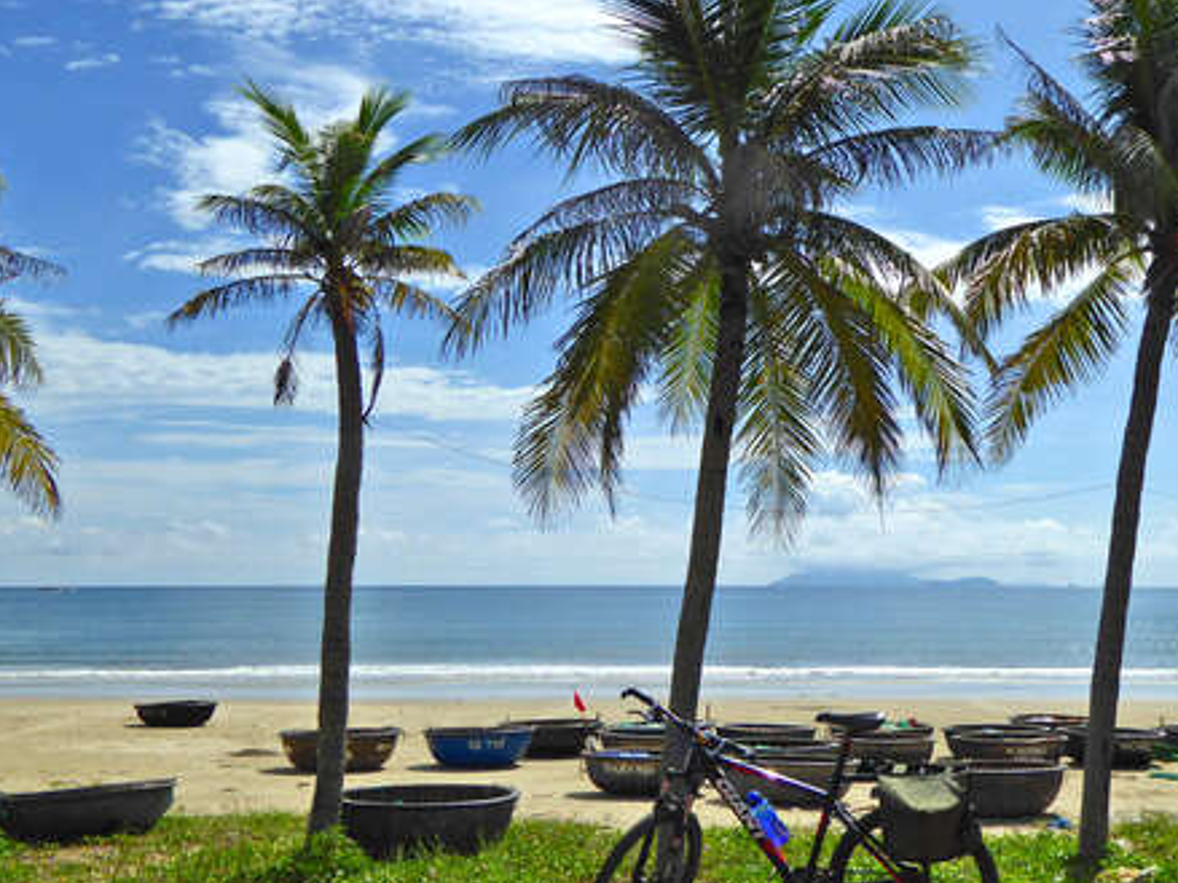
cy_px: 407
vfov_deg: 30.2
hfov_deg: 39.5
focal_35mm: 48
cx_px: 719
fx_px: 1633
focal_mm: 5.8
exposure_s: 1/2000
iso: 100
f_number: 4
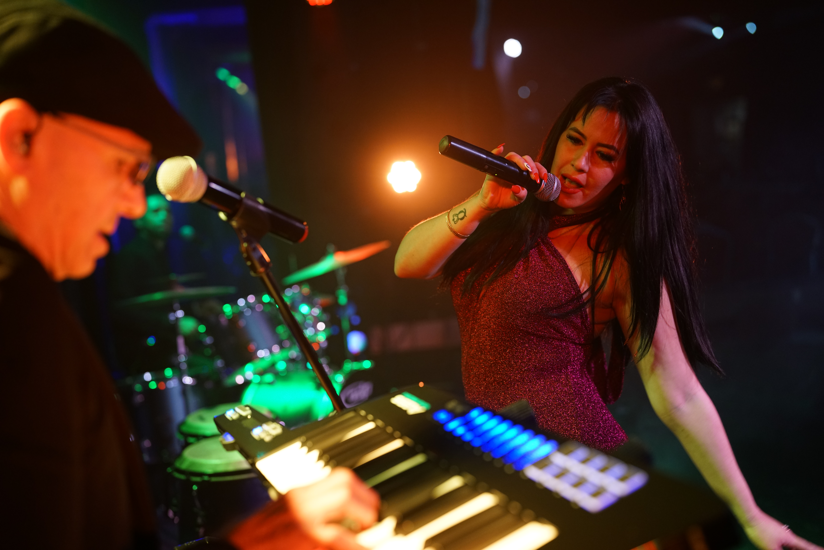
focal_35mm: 50
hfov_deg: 39.6
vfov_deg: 27.0
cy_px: 275
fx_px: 1145
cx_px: 412
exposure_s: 1/160
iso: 1600
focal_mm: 50
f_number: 2.2
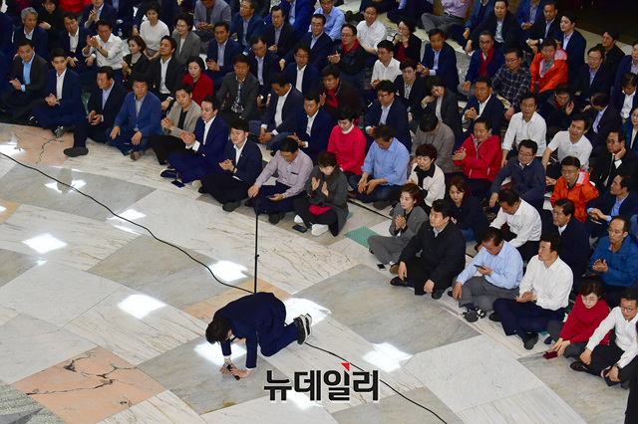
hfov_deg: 25.4
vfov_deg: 17.0
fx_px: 1417
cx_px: 319
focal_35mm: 80
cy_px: 212
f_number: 8
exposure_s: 1/200
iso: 5000
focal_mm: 80
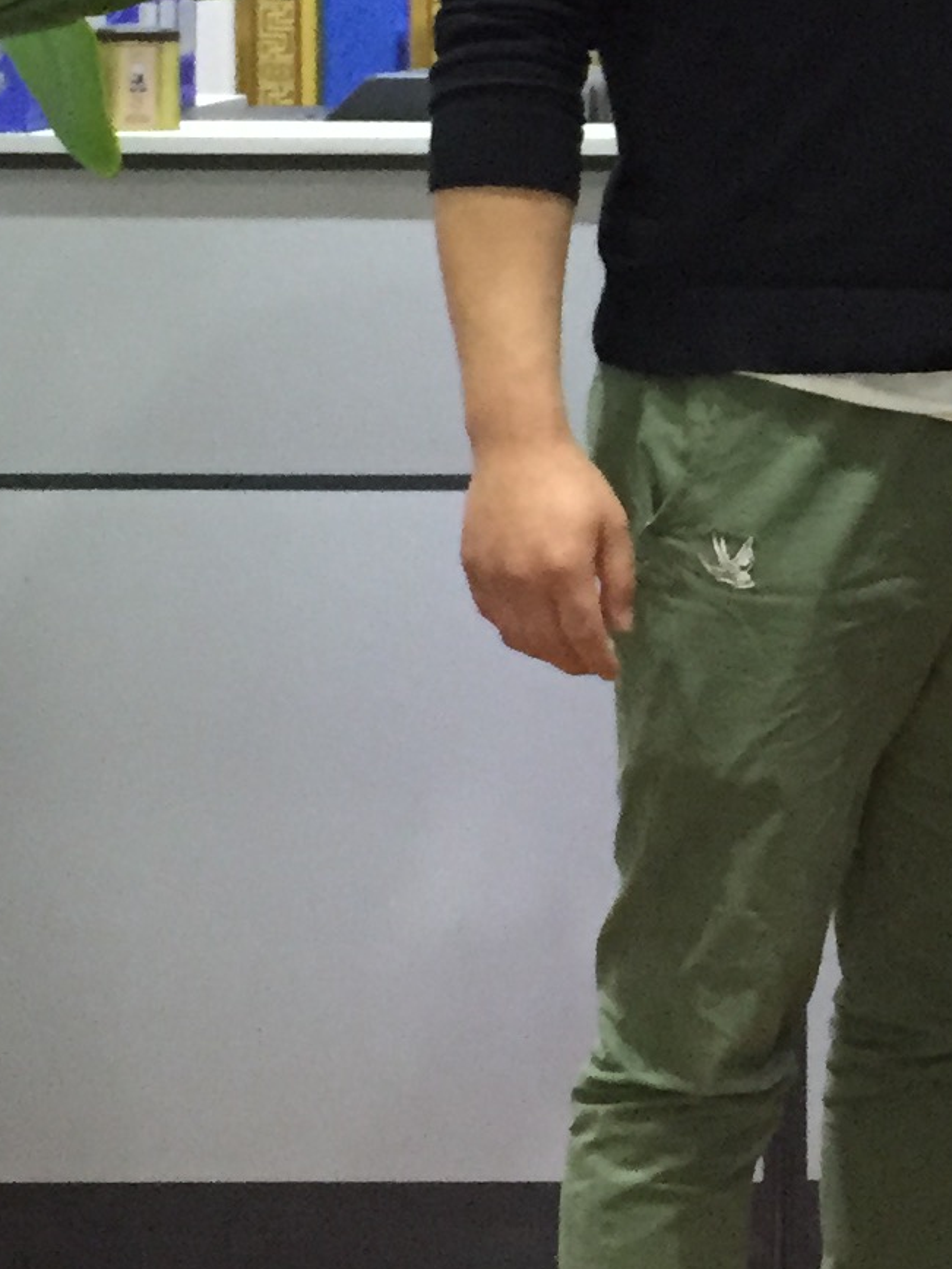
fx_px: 3997
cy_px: 73
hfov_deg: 13.1
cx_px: 1253
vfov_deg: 17.7
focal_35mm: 109
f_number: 2.2
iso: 250
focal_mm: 4.15
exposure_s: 1/20
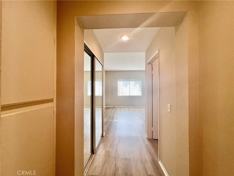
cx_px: 117
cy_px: 88
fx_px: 88
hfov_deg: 106.2
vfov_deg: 89.9
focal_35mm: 13
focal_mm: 1.57
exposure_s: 1/120
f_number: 1.8
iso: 100
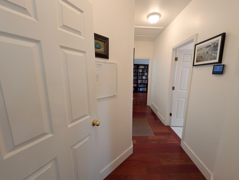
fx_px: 90
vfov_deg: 90.0
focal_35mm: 13
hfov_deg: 105.9
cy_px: 90
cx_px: 128
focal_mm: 2.23
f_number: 1.95
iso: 98
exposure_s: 1/24
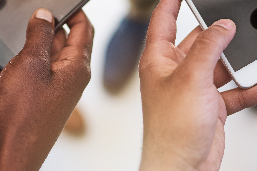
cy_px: -30
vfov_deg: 13.2
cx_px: 157
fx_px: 721
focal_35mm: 101
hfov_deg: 20.2
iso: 160
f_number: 2
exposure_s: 1/400
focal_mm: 35
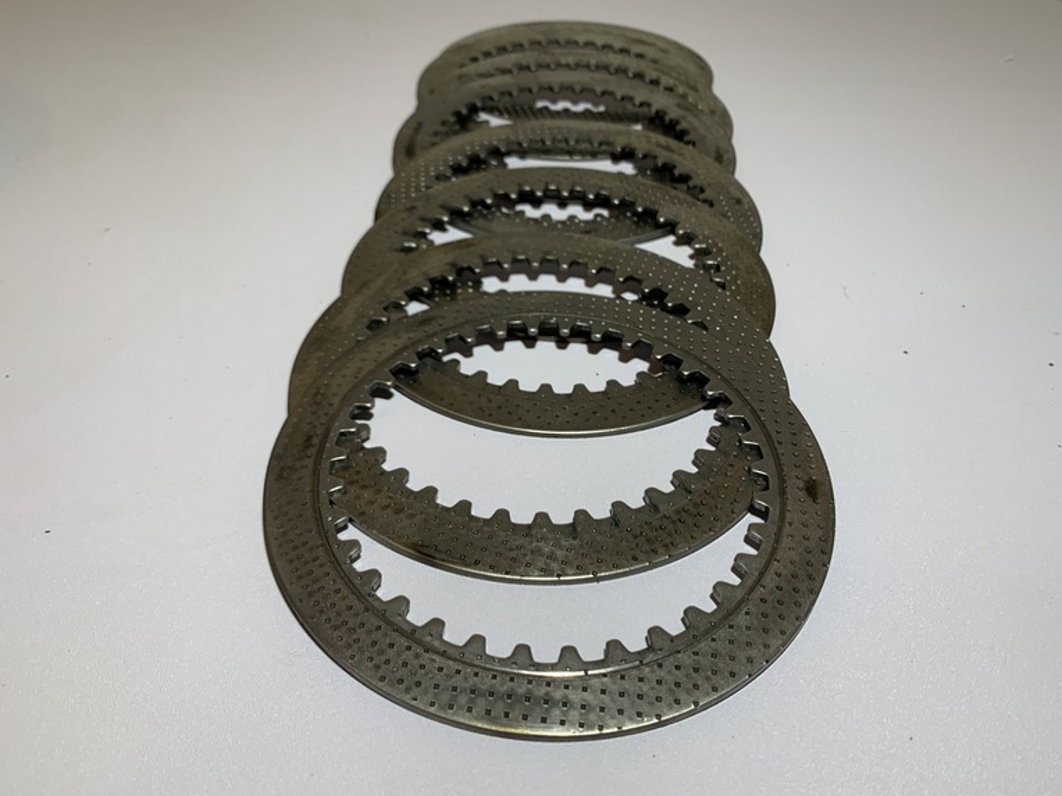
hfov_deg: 67.3
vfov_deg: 53.1
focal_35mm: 26
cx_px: 531
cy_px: 398
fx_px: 798
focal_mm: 4.25
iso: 32
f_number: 1.8
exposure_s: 1/122
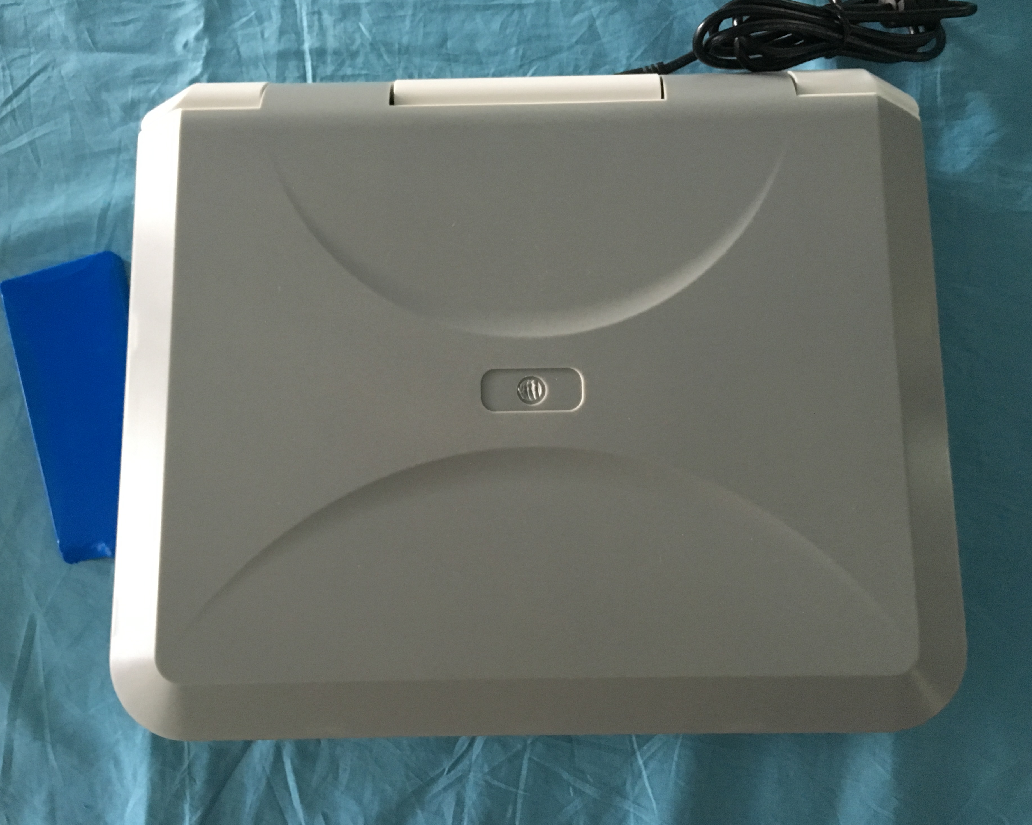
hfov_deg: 57.2
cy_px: 418
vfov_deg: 47.1
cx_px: 517
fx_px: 947
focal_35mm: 31
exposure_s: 1/17
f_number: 2.2
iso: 200
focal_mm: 4.15
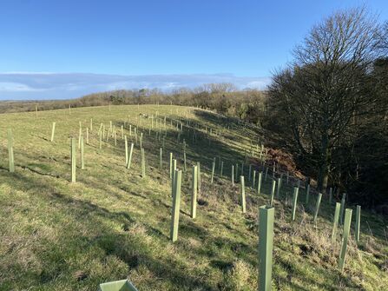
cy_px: 146
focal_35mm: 26
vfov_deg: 53.0
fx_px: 291
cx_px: 194
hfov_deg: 67.3
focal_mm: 4.25
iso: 32
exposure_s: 1/1866
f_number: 1.8
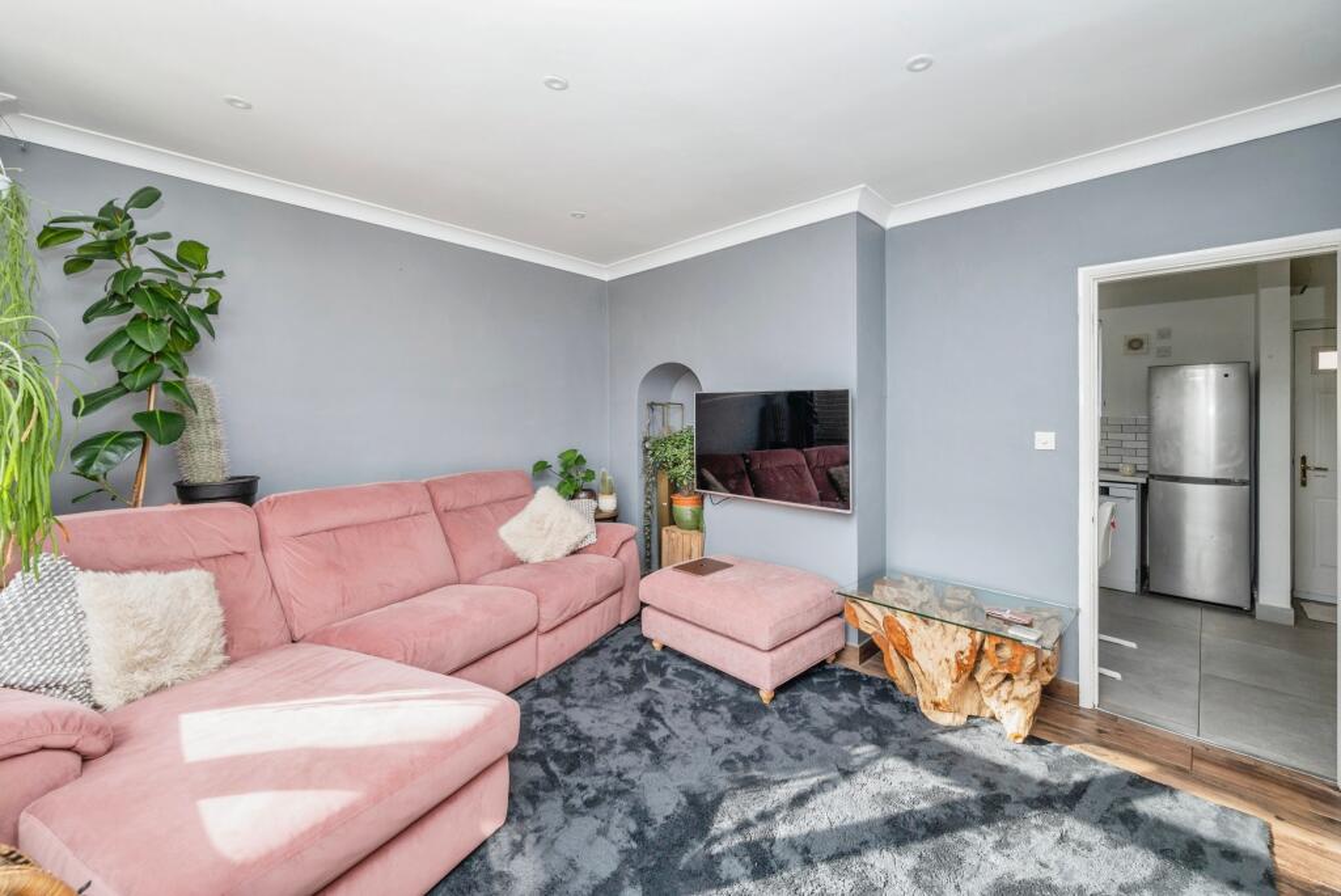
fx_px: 522
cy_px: 448
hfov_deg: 104.2
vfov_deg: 81.3
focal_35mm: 14
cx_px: 670
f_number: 8
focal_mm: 14
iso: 400
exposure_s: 1/100
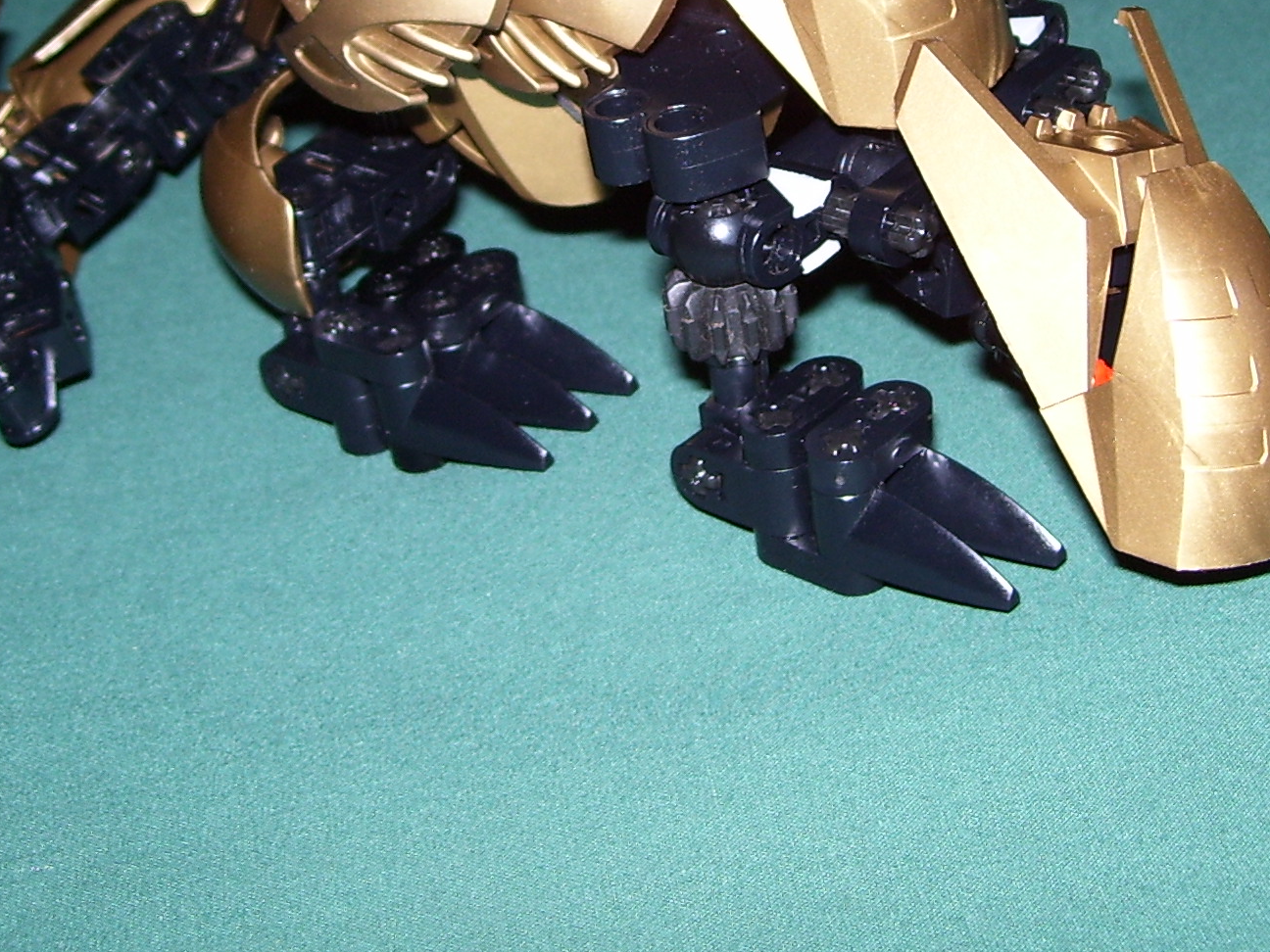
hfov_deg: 30.3
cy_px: 167
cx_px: 649
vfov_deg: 22.6
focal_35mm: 64
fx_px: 2348
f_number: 2.7
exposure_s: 1/60
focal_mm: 6
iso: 80
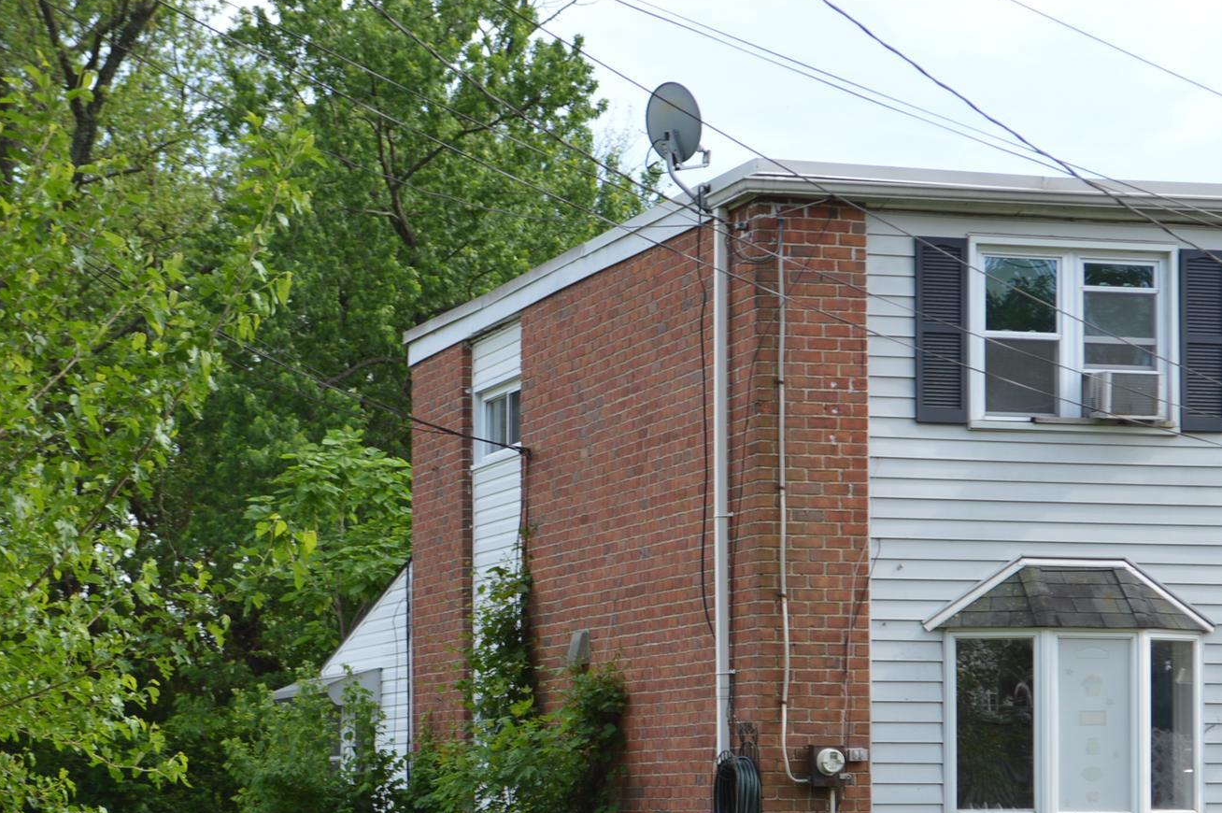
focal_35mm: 108
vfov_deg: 12.6
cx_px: 697
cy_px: 629
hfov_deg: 18.9
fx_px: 3663
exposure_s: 1/160
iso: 100
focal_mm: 46
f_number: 6.3
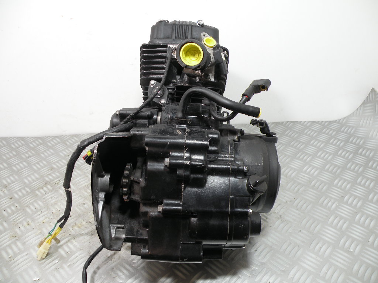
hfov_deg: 65.3
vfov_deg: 51.4
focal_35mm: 27
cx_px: 189
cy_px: 142
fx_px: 295
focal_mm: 4.7
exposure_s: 1/60
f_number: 2.8
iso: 79
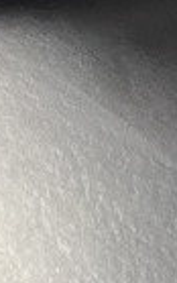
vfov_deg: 7.9
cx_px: -435
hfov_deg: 5.8
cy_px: -735
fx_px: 1565
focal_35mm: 203
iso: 125
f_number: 1.5
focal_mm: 5.7
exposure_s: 1/60
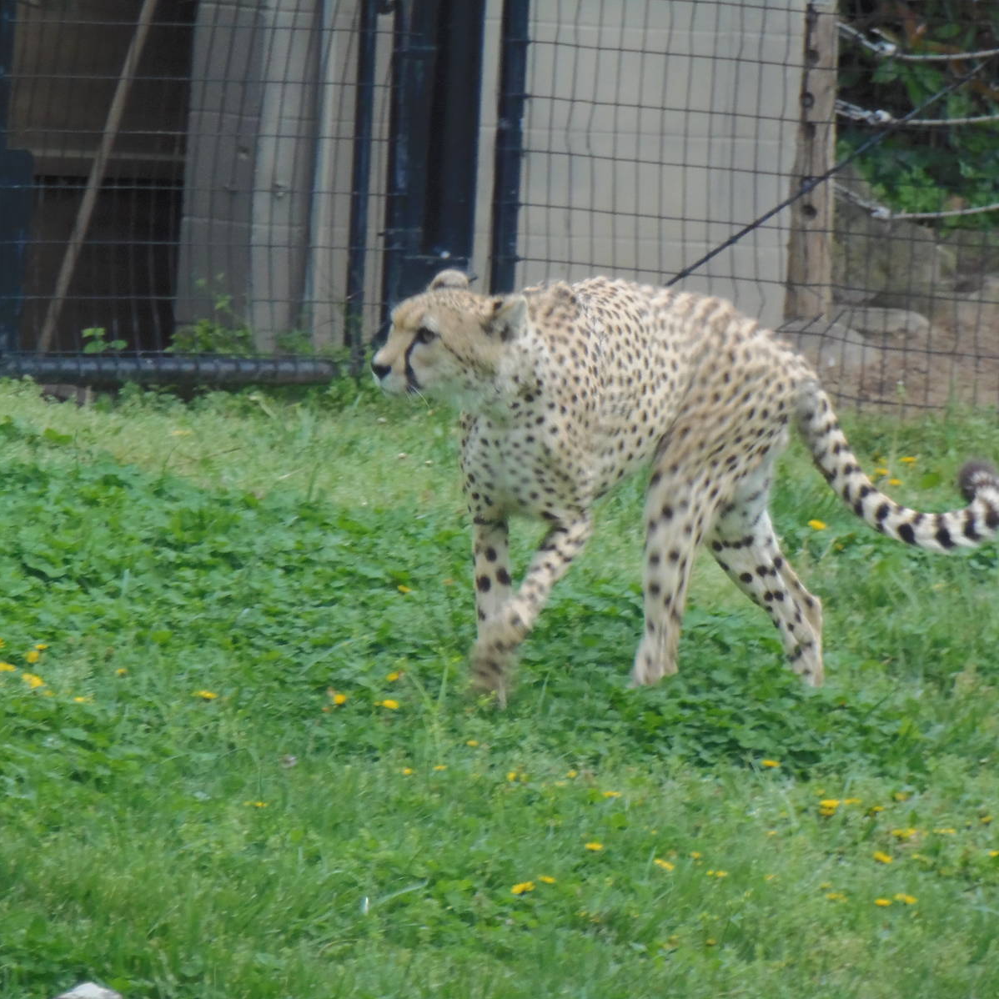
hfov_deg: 2.9
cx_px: 599
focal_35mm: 607
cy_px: 500
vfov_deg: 2.9
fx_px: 19819
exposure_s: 1/30
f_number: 5
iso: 200
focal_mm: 95.3
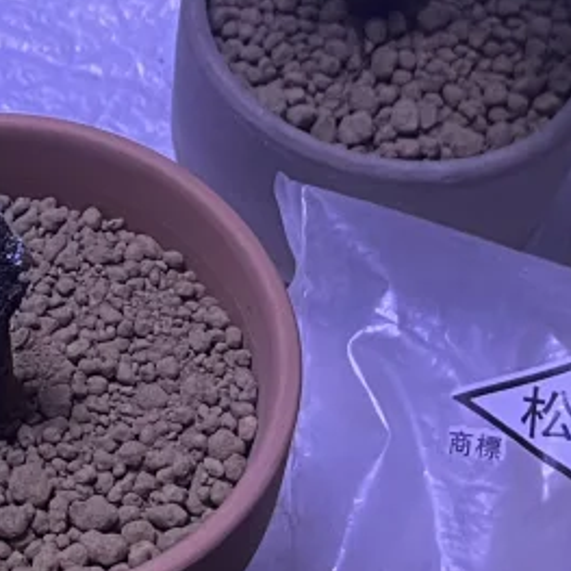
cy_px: 37
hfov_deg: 13.7
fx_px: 2351
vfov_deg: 13.7
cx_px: 15
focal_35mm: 126
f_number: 1.6
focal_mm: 5.1
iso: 200
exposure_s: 1/50
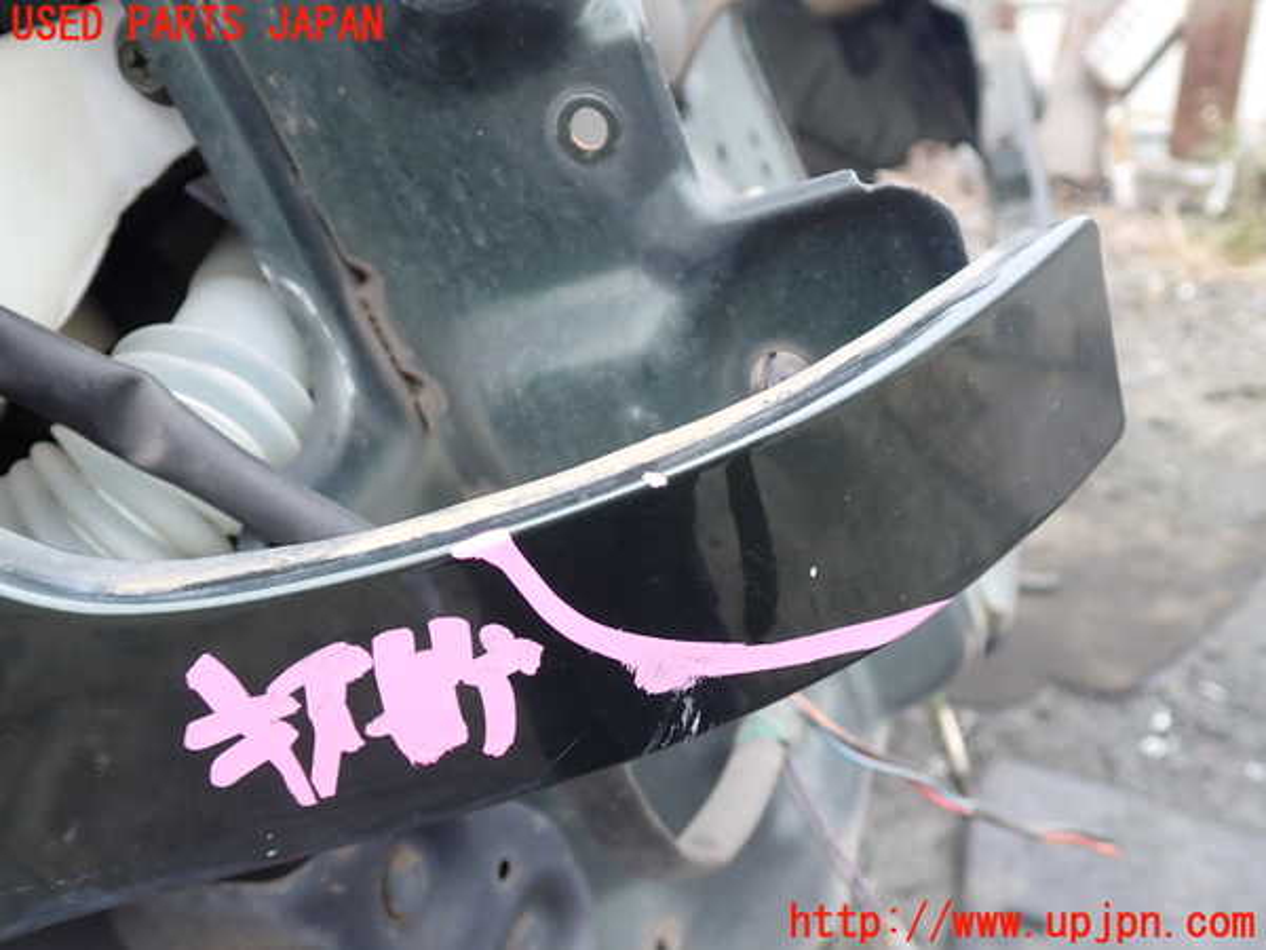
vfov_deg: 46.8
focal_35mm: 30
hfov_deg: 60.0
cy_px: 475
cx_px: 633
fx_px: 1097
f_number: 2.3
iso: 125
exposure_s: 1/60
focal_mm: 5.4
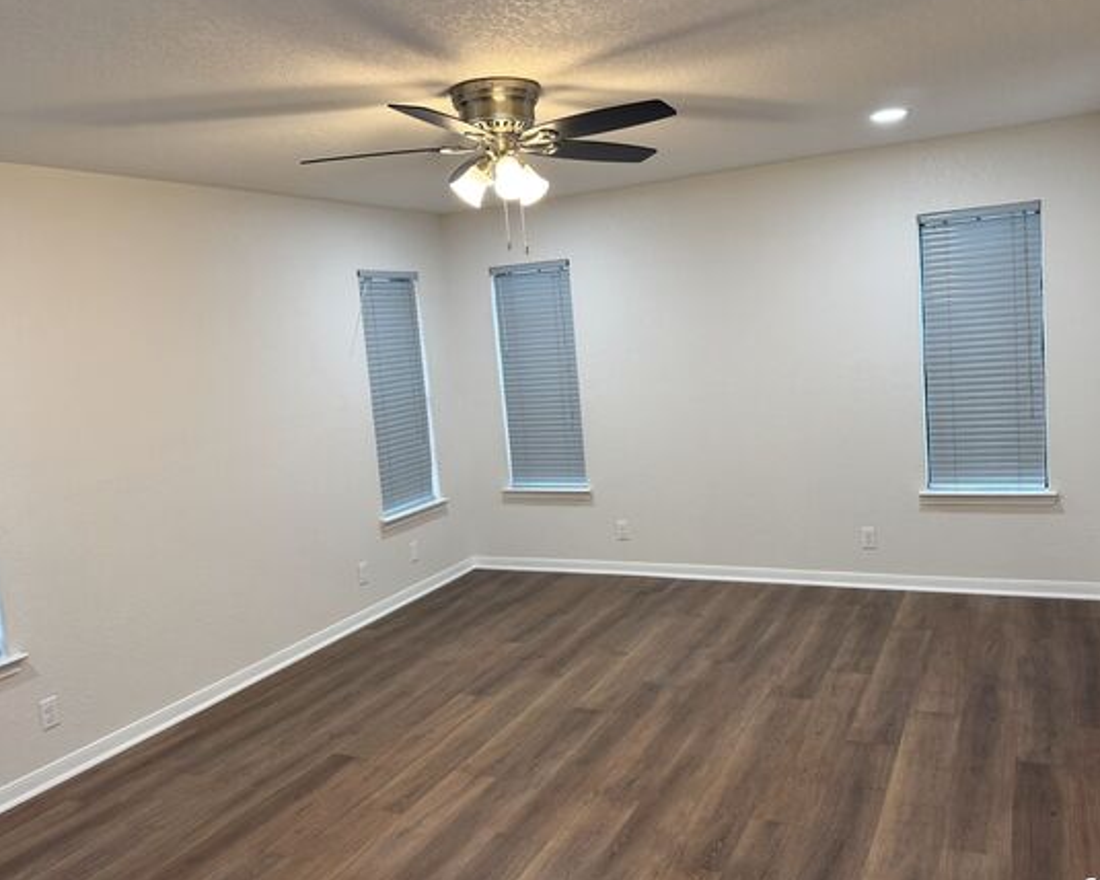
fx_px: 912
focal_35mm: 28
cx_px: 590
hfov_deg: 62.1
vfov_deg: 51.5
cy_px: 428
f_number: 1.78
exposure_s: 1/120
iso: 160
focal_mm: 6.76
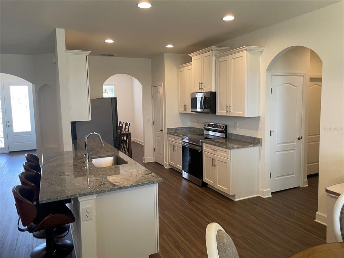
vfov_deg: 53.1
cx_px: 172
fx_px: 258
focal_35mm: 26
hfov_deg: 67.3
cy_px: 129
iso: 80
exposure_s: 1/60
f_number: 1.6
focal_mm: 4.2
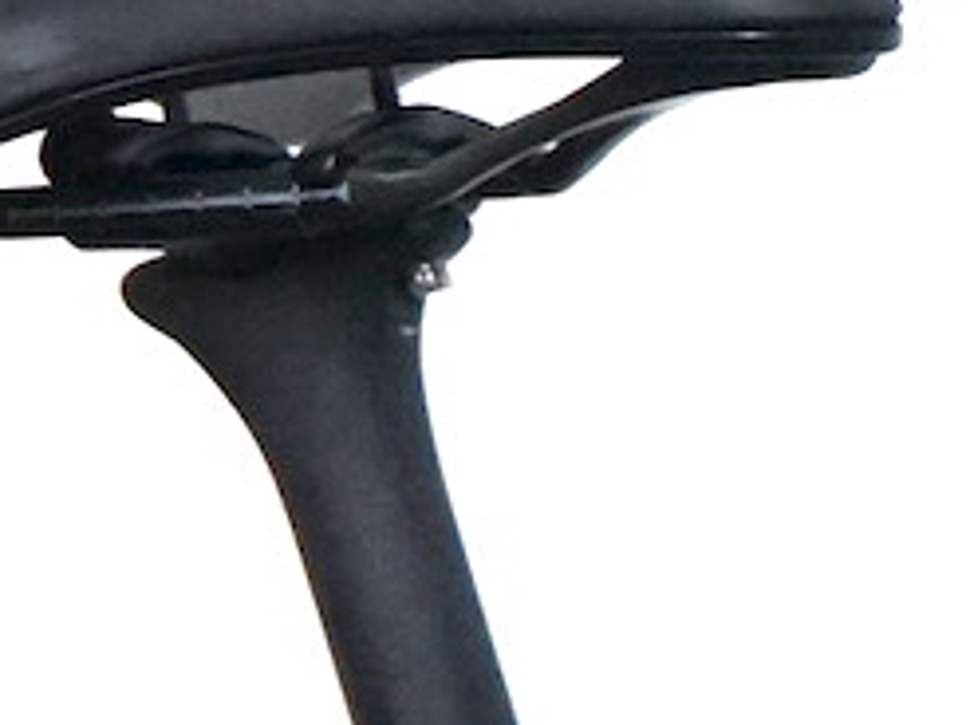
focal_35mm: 447
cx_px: 2397
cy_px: 2295
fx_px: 12514
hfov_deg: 4.3
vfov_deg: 3.2
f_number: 4.5
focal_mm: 52
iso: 2000
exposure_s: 1/160
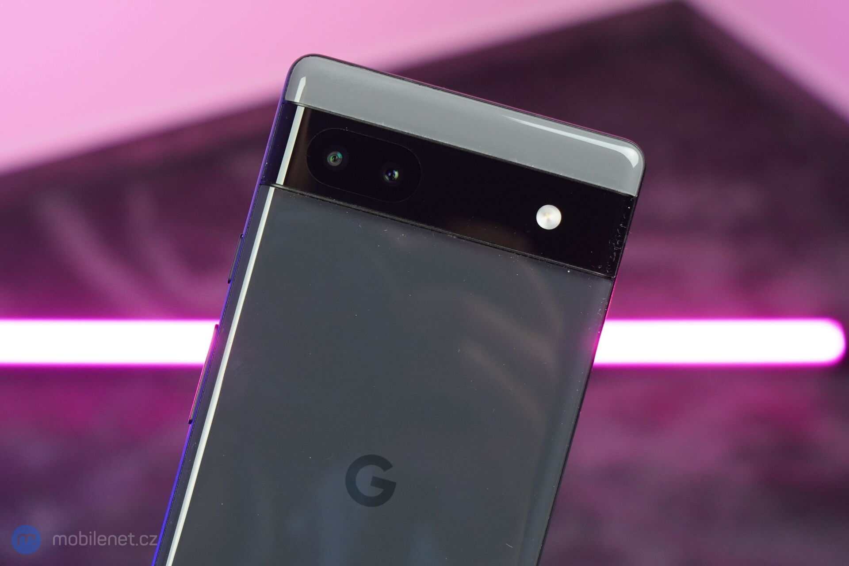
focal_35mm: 50
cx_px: 424
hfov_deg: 39.6
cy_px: 283
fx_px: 1179
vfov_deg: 27.0
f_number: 7.1
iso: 2000
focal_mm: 50
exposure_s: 1/160
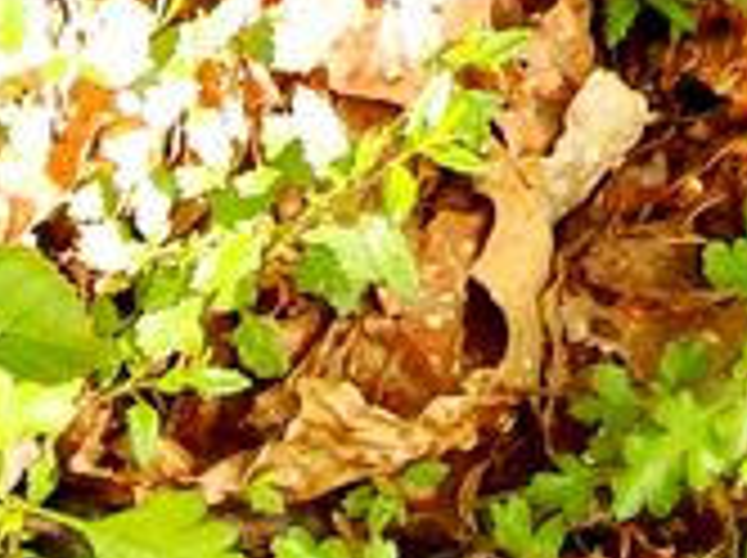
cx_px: -796
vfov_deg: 5.3
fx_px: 5624
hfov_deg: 7.3
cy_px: 1798
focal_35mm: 261
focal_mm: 6.8
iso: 80
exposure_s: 1/80
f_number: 4
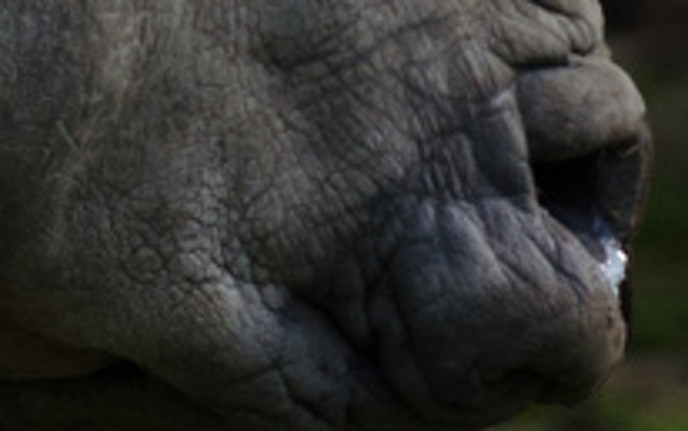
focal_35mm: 4150
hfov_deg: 0.5
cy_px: -322
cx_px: 387
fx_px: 77856
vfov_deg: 0.3
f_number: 5.6
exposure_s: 1/1250
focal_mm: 400
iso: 500
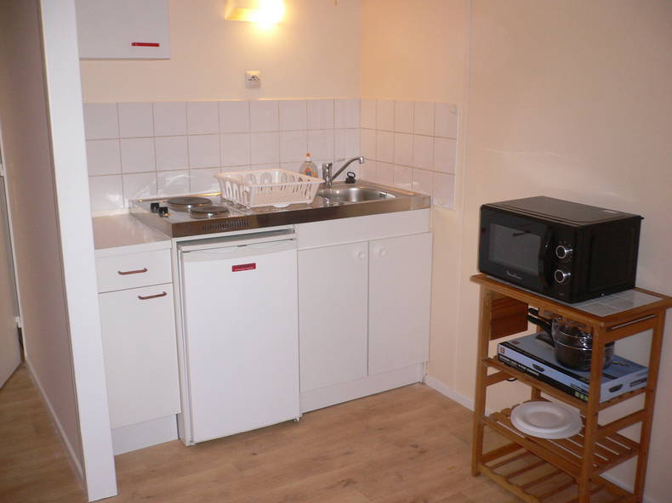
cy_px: 252
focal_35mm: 35
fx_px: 679
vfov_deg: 40.7
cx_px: 336
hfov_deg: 52.6
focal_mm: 5.8
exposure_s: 1/60
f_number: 2.8
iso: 200
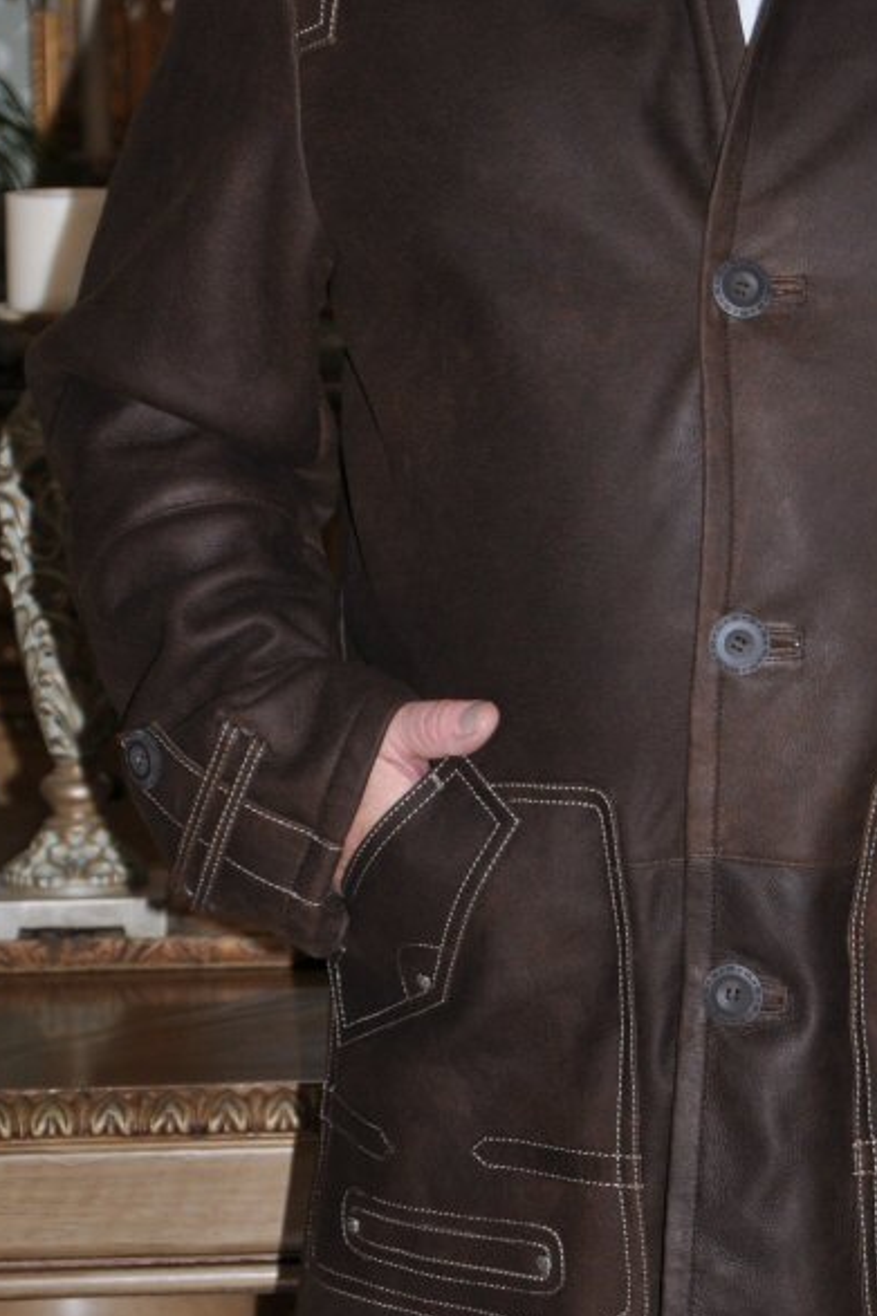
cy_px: 374
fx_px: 6946
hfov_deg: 7.2
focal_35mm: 190
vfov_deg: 10.8
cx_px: 793
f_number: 5.6
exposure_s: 1/125
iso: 200
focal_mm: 62
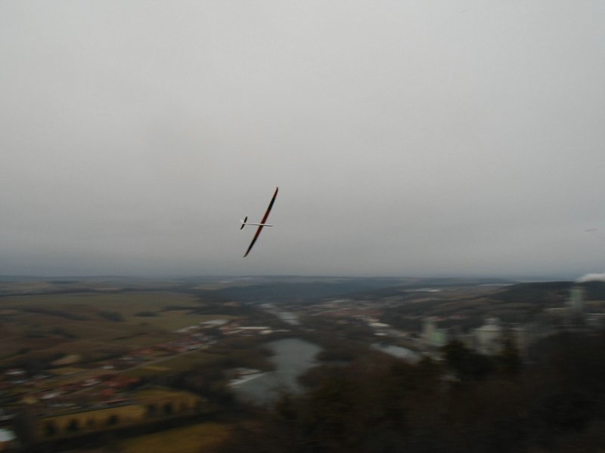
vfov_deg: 49.7
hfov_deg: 63.4
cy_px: 226
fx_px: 489
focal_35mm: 28
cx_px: 302
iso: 64
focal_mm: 4.87
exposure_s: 1/80
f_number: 3.3
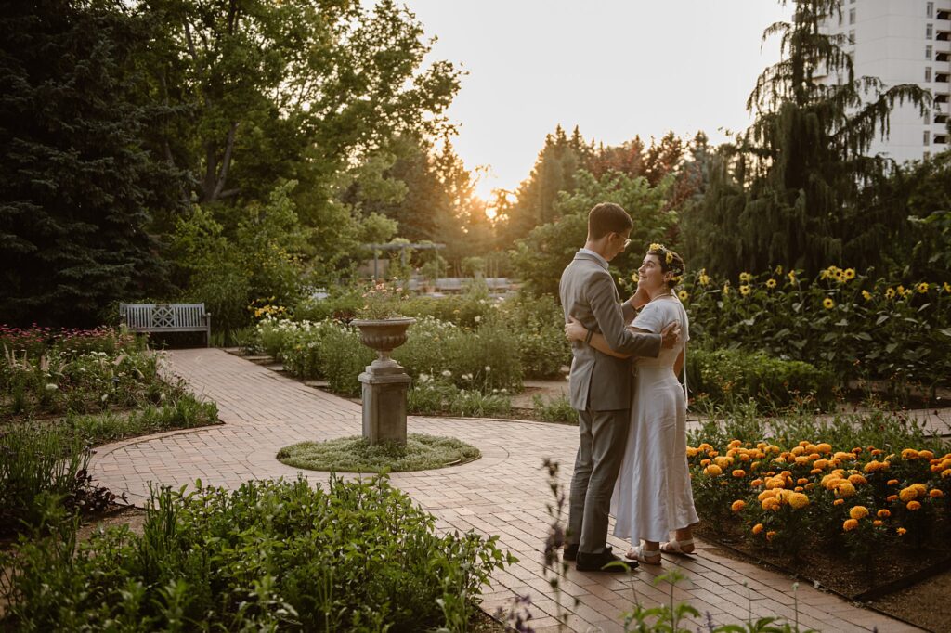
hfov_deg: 48.5
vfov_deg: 33.4
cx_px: 476
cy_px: 316
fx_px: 1056
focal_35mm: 40
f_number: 2.8
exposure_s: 1/320
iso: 250
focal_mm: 40
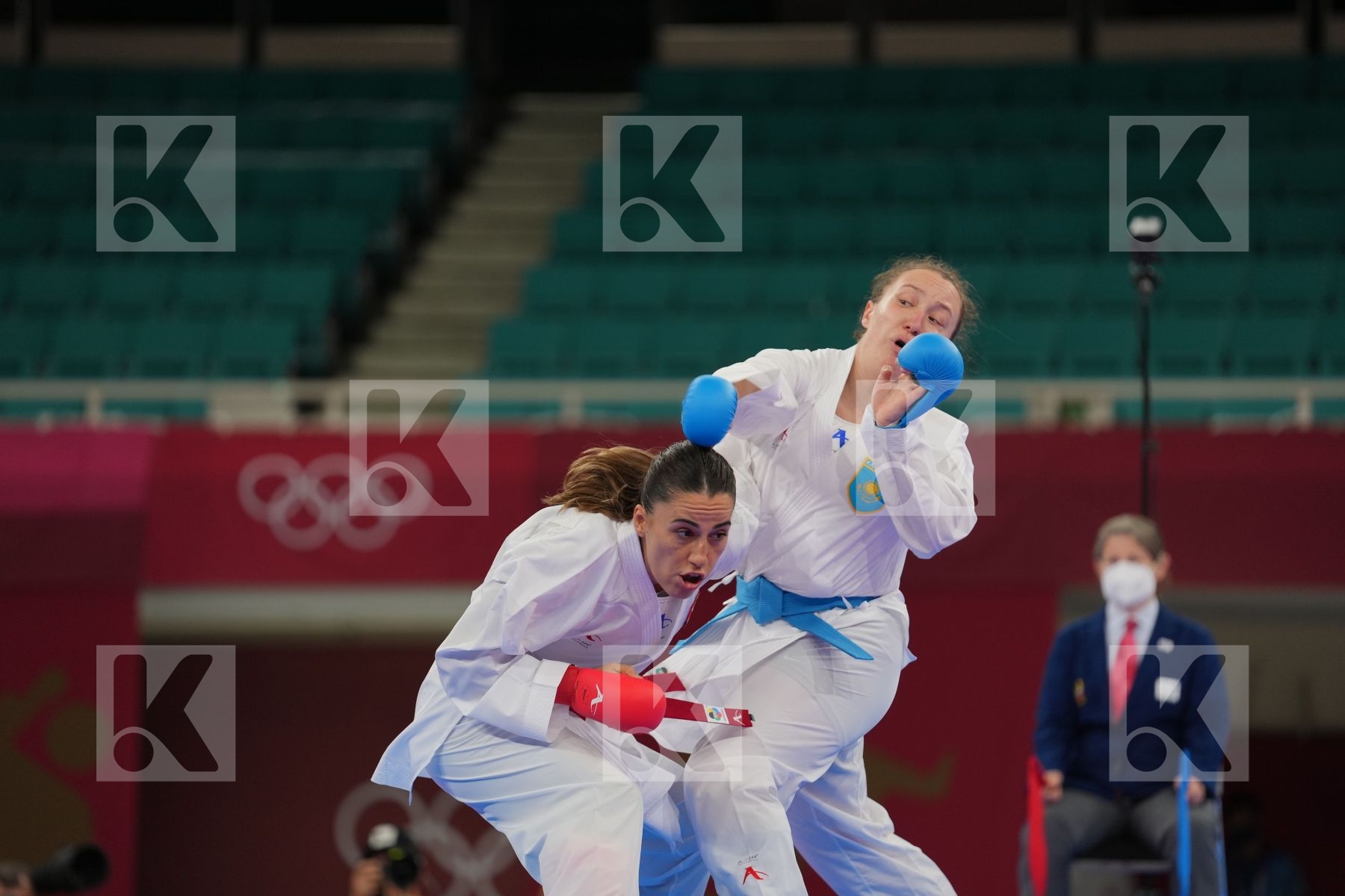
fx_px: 7472
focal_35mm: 200
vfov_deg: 6.9
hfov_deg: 10.3
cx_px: 672
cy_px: 448
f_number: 2.8
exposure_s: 1/1000
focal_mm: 200
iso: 640
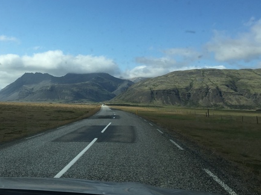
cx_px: 80
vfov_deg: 33.5
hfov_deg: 43.0
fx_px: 324
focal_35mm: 43
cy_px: 78
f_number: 2.2
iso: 32
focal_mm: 4.15
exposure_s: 1/1980
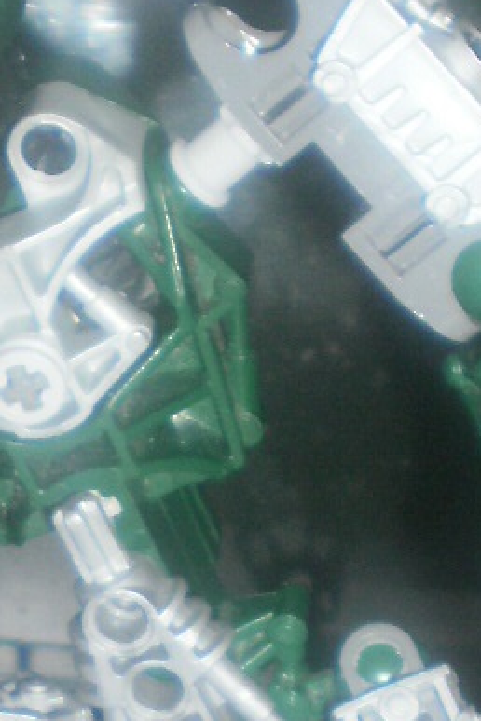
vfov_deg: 13.1
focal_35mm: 155
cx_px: -89
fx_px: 3106
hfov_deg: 8.8
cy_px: 723
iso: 125
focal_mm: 6.3
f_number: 3.1
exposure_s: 1/30
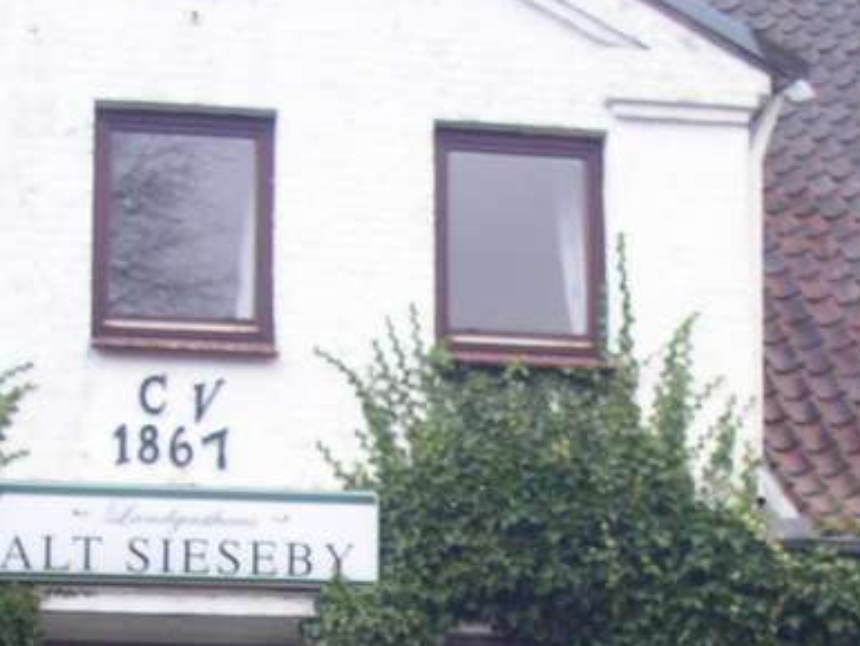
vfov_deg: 15.0
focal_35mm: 96
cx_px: 507
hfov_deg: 20.4
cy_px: 742
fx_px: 2386
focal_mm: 5.7
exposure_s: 1/25
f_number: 2.8
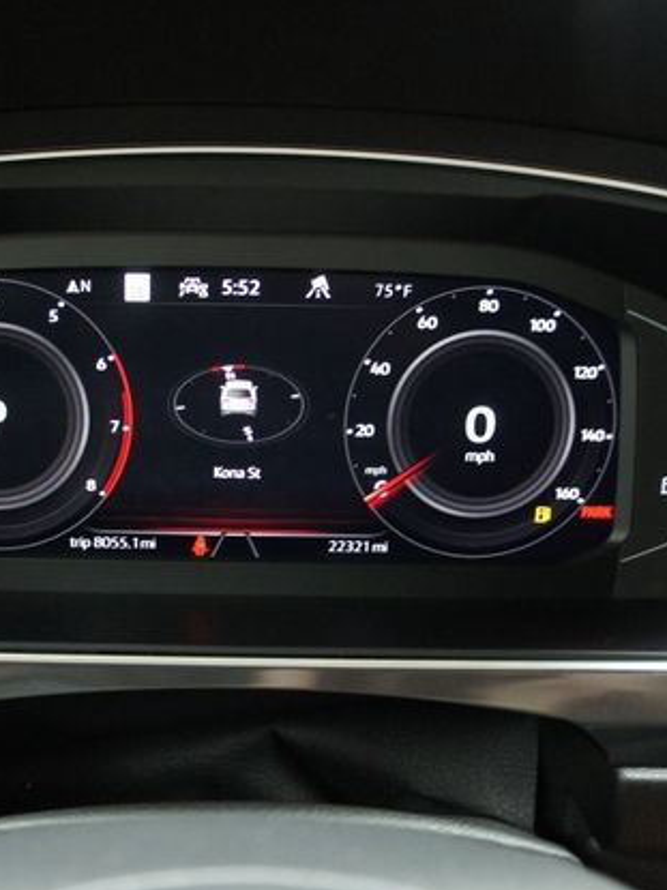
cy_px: 450
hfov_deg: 35.4
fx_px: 1028
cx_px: 195
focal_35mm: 40
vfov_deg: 46.8
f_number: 3.5
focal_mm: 18
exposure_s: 1/10
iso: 1600
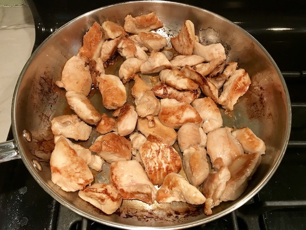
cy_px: 115
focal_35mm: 28
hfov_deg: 63.4
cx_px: 153
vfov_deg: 49.7
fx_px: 248
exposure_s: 1/24
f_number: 1.8
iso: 40
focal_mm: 3.99
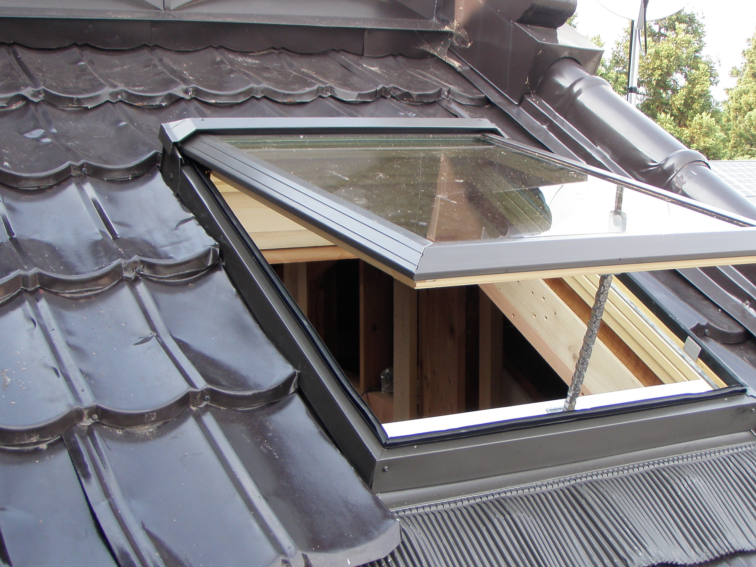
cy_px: 290
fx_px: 1179
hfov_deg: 35.5
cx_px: 443
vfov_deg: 27.0
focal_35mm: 54
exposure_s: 1/80
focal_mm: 6.7
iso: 80
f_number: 3.5
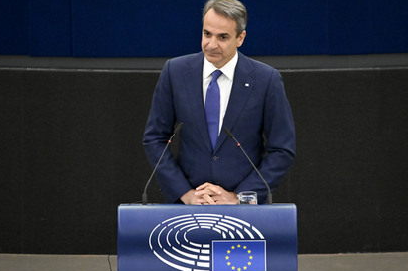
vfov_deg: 2.1
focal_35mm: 662
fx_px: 7496
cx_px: 210
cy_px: 131
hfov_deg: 3.1
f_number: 6.3
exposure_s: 1/640
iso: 10000
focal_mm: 600
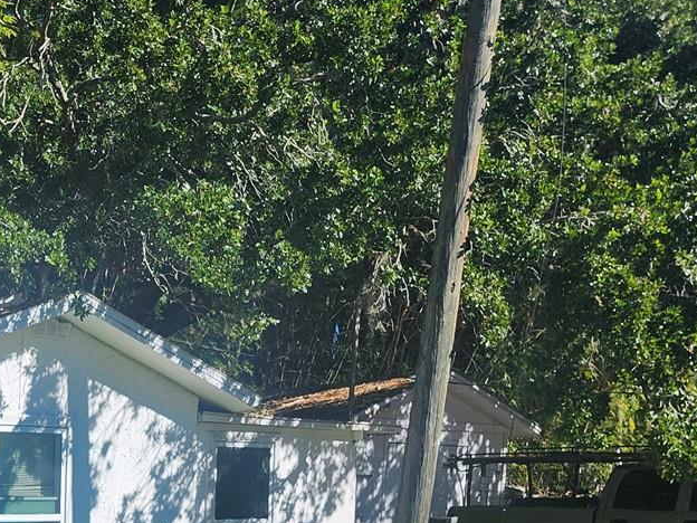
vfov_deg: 22.6
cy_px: 645
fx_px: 1188
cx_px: -117
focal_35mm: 59
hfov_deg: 28.8
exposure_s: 1/1946
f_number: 1.8
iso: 25
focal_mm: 5.54
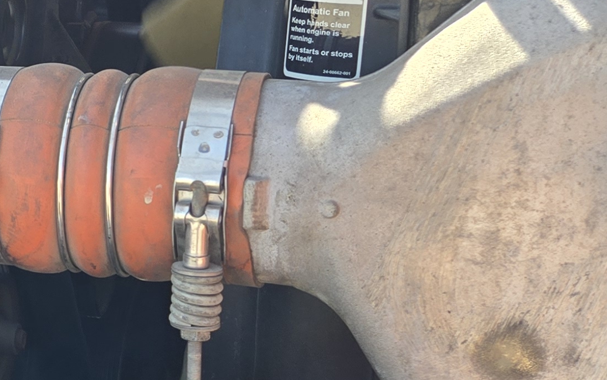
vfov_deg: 14.7
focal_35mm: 89
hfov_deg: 18.6
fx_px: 1472
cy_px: 135
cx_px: -462
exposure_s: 1/185
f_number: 1.8
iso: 25
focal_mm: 5.4
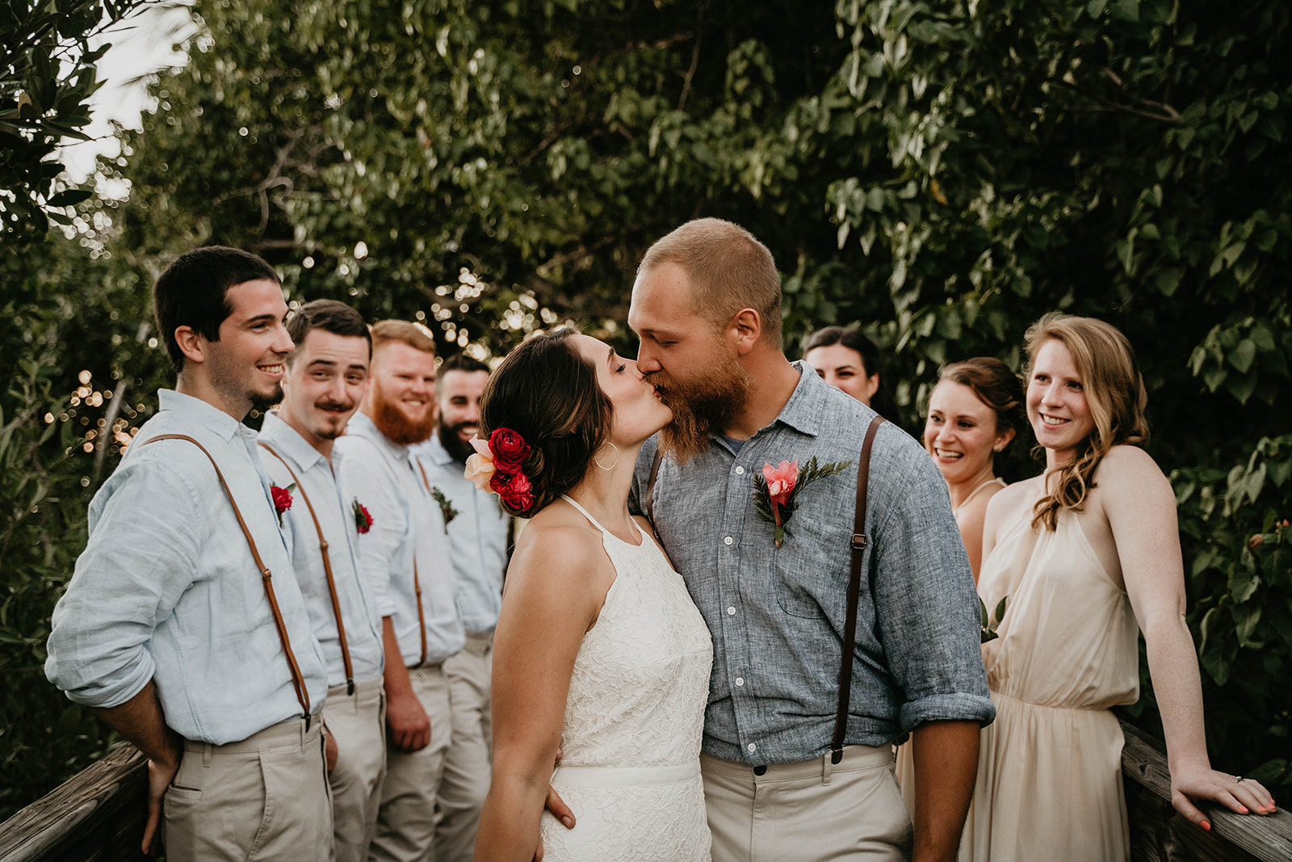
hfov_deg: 45.4
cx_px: 646
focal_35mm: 43
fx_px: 1543
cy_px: 431
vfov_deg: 31.2
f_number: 2.8
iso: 640
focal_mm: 43
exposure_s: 1/160
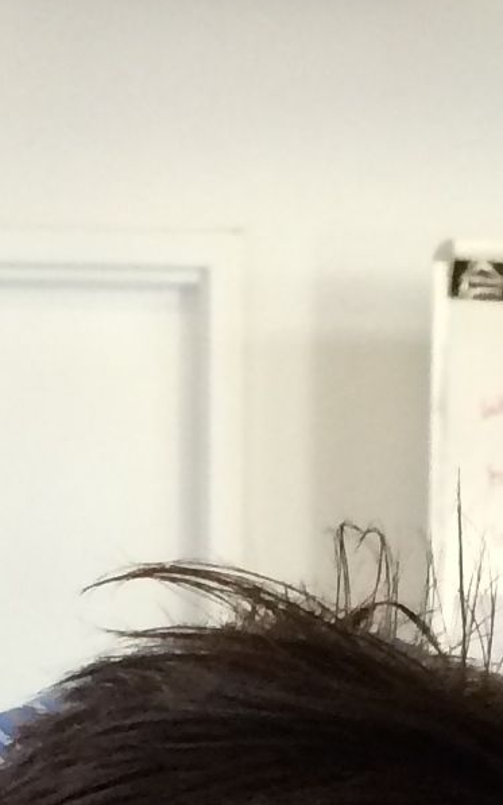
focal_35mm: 174
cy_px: 1779
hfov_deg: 7.5
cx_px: 312
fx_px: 3817
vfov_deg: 10.7
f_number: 2.2
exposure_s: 1/30
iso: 64
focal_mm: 4.12
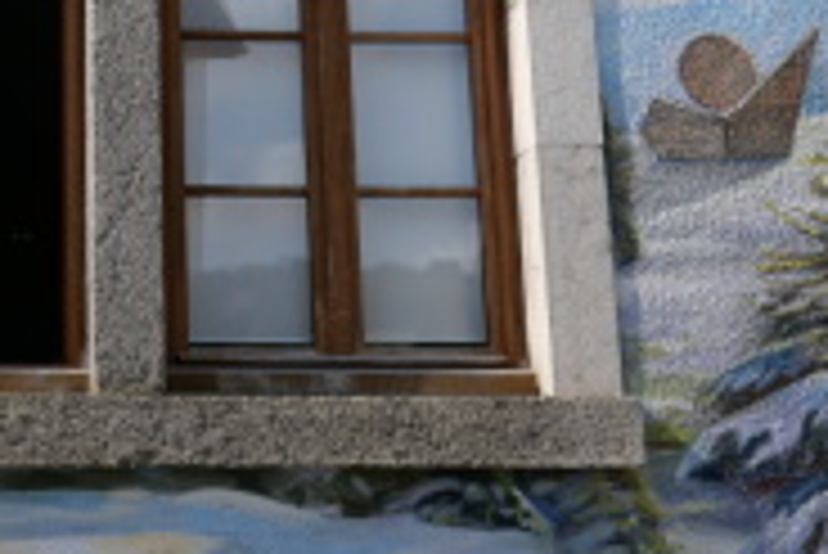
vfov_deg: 21.6
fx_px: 1450
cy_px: 205
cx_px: -9
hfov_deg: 29.6
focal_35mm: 63
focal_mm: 13.3
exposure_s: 1/800
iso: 200
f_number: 5.6
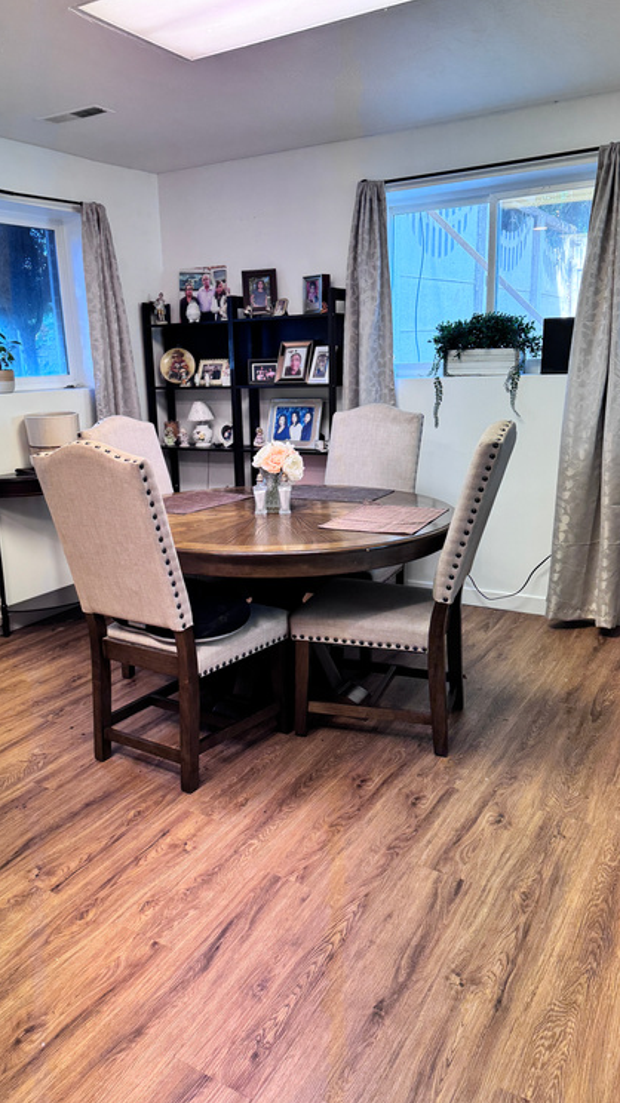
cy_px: 552
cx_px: 266
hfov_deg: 42.8
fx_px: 790
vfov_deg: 69.9
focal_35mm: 27
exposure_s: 1/120
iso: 200
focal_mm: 6.76
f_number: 1.78
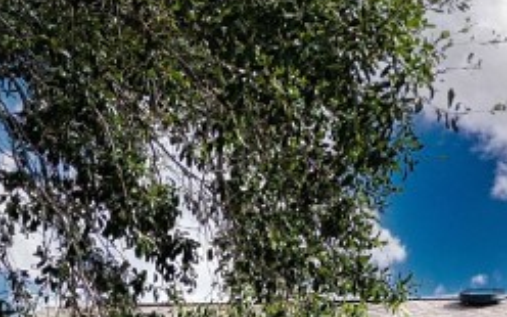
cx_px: 352
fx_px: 1451
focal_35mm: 105
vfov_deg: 11.6
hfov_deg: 19.7
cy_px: 556
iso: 120
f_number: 1.7
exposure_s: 1/3000
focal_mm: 6.72
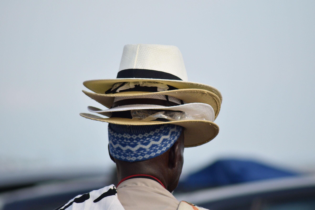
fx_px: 3150
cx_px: 158
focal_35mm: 360
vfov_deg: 3.8
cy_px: 105
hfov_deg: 5.7
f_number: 5
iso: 800
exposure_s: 1/2500
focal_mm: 240
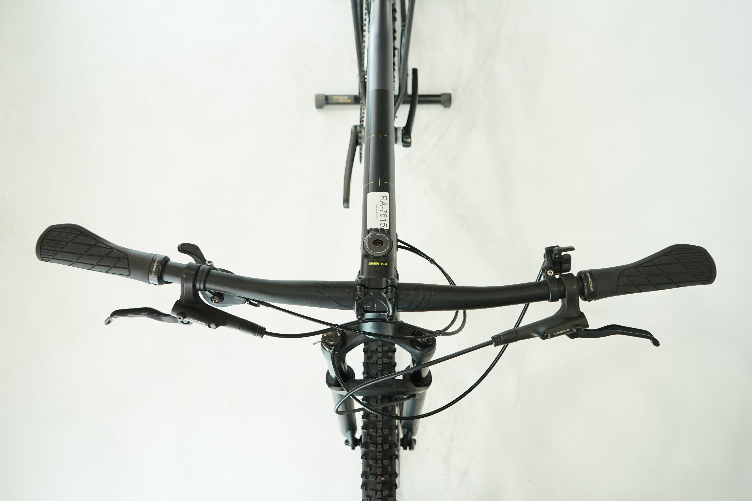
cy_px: 250
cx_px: 376
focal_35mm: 28
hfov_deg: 65.5
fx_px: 585
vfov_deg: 46.4
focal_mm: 28
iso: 1600
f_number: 5.6
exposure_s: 1/200
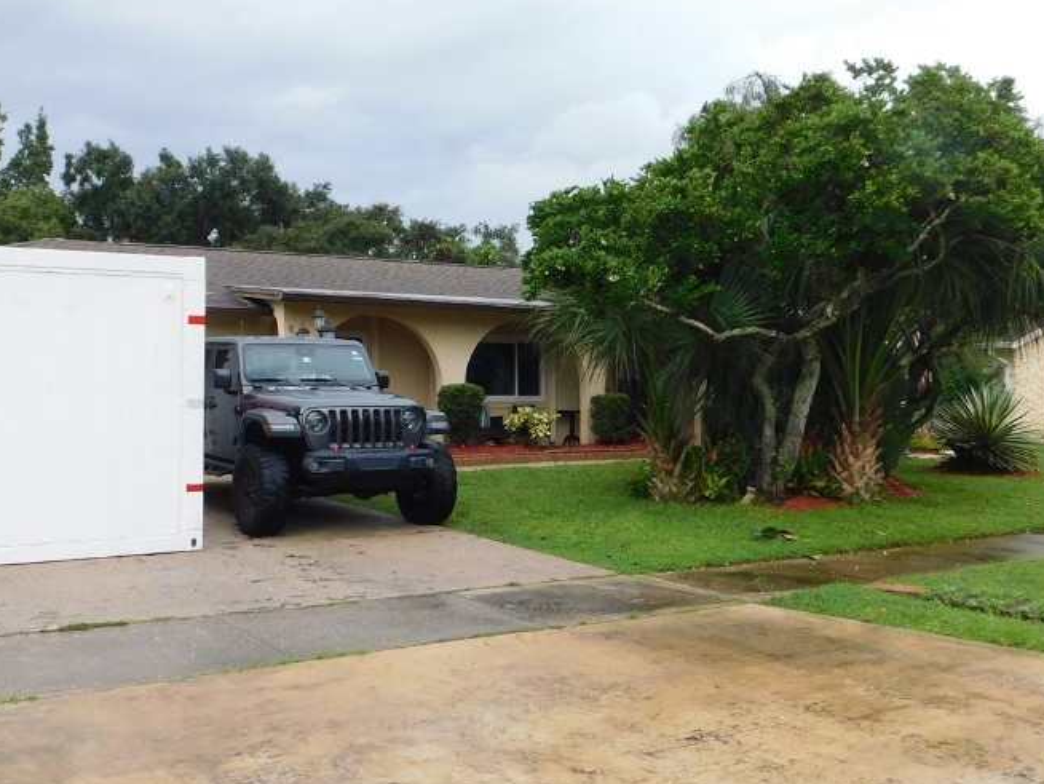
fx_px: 1086
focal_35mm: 36
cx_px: 452
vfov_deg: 39.7
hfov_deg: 51.2
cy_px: 369
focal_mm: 4
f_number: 3
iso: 125
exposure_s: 1/800
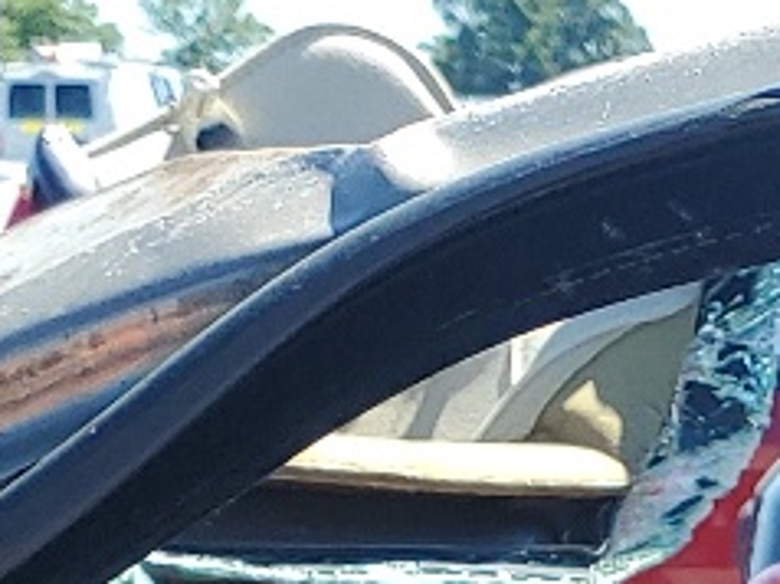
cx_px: 1196
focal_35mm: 175
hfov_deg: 10.9
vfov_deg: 7.5
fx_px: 3939
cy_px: 1736
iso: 50
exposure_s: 1/1111
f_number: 1.5
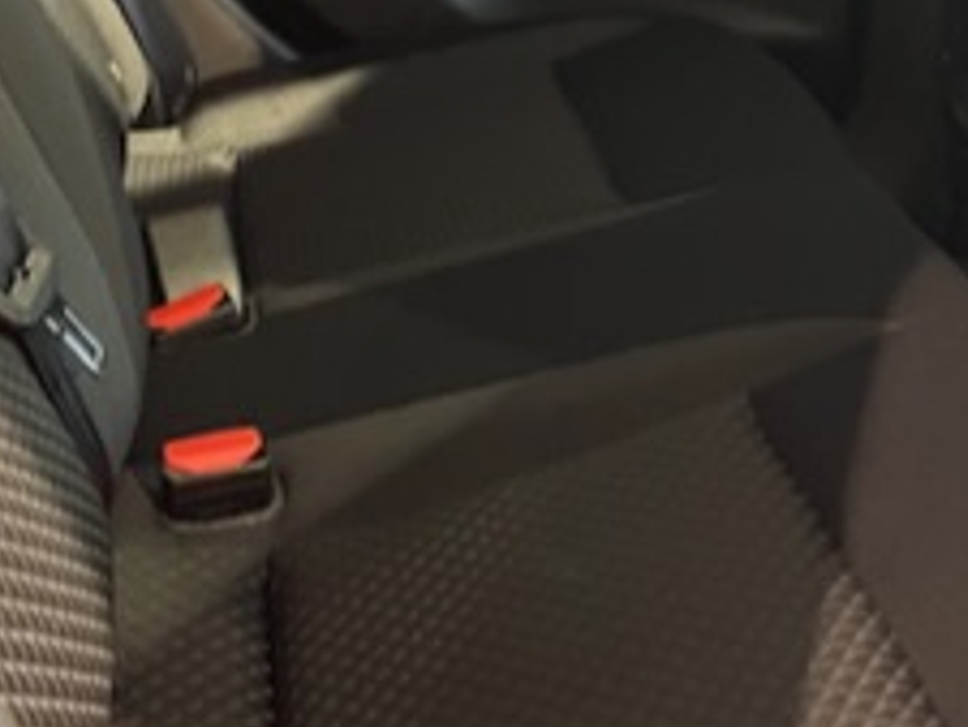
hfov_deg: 25.8
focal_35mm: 74
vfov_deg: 19.9
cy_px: 267
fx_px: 2070
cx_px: 787
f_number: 1.6
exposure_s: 1/25
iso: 800
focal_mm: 4.2
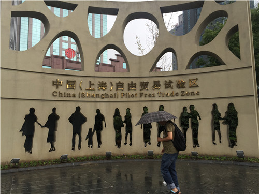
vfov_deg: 48.2
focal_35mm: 29
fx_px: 217
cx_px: 130
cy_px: 97
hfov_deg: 61.7
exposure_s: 1/208
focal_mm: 4.15
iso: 32
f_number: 2.2
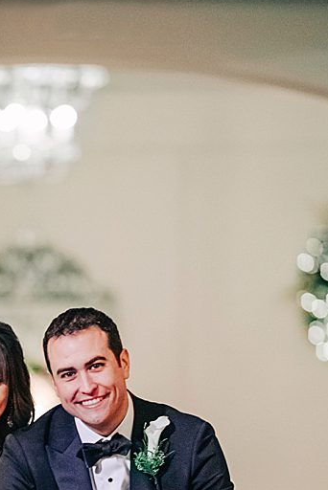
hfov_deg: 4.8
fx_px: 3944
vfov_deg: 7.1
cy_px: 461
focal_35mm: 289
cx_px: -12
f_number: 1.6
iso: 1600
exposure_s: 1/50
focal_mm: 105
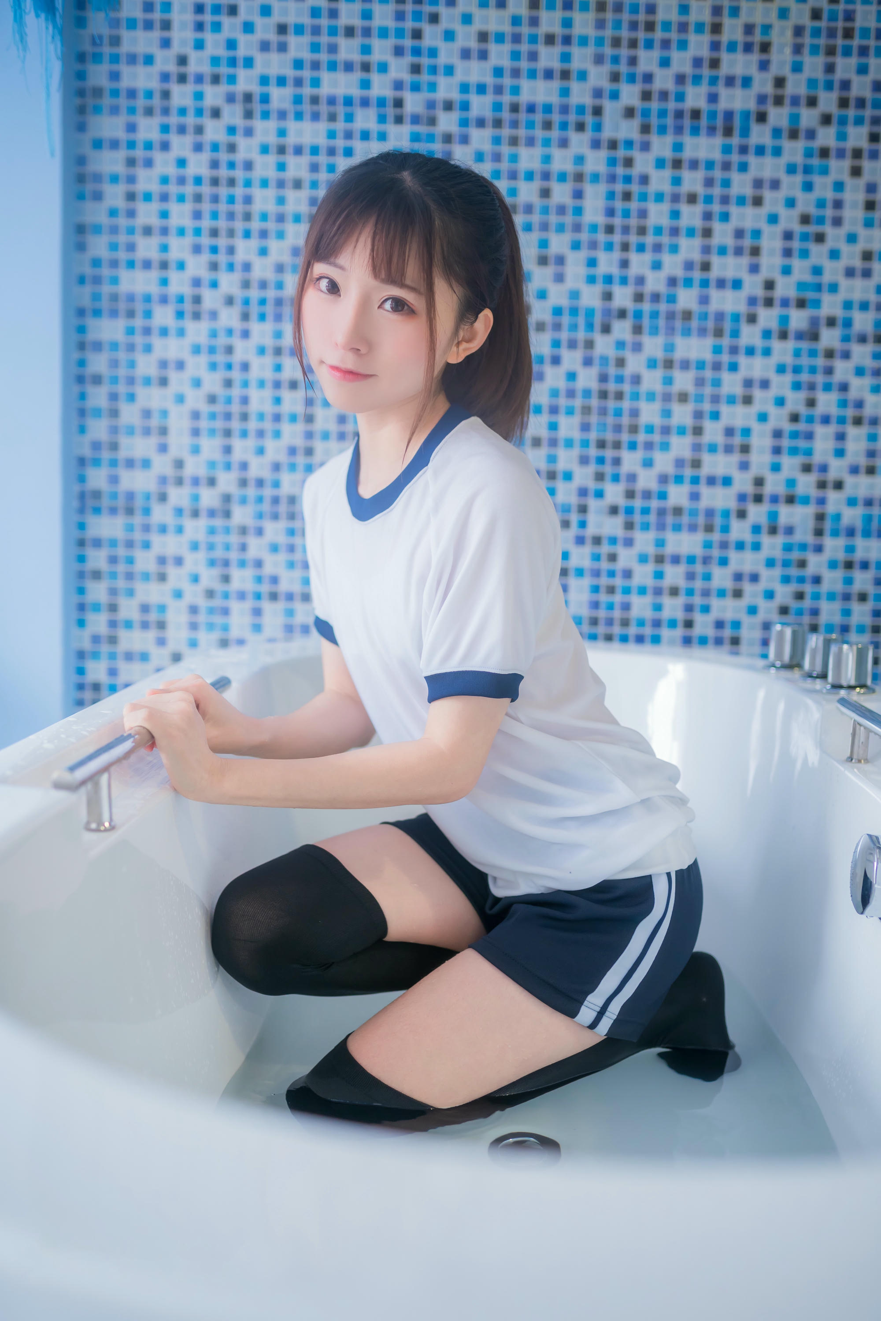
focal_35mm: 35
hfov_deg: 37.9
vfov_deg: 54.4
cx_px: 440
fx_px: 1285
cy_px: 660
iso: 800
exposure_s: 1/125
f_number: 1.8
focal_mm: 35
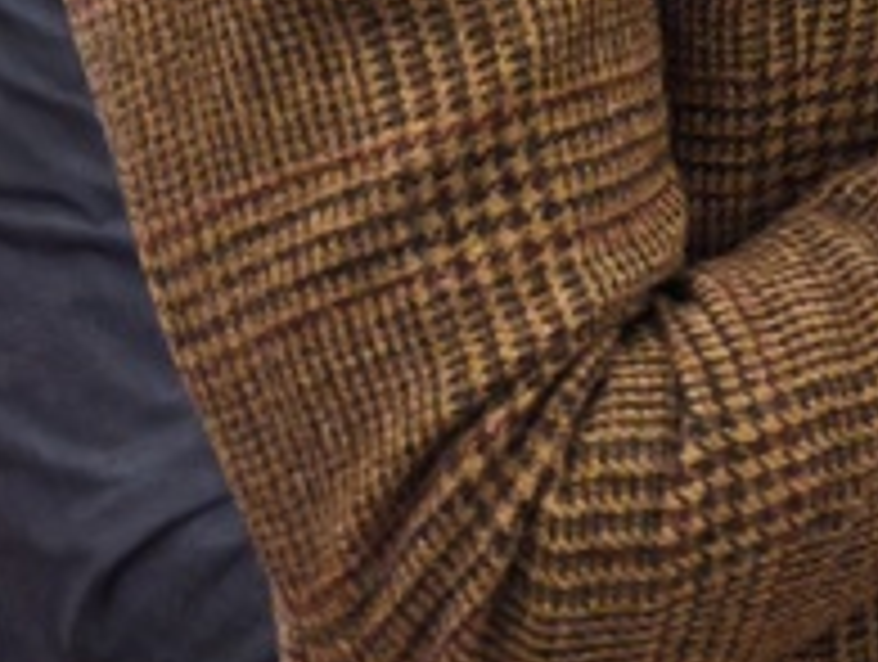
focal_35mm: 241
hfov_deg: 7.9
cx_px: 1558
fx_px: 6124
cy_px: -495
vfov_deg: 6.1
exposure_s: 1/50
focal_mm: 6.57
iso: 320
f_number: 1.6
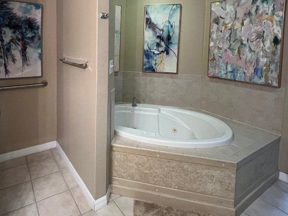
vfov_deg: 60.5
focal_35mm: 21
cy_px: 59
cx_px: 106
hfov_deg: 77.4
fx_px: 175
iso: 500
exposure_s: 1/60
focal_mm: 1.57
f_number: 1.8
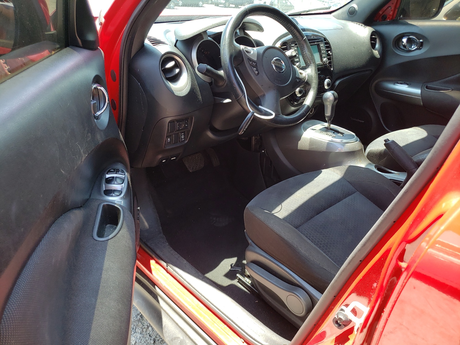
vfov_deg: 53.1
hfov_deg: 67.3
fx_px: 346
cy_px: 172
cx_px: 230
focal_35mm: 26
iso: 50
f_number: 1.5
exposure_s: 1/208
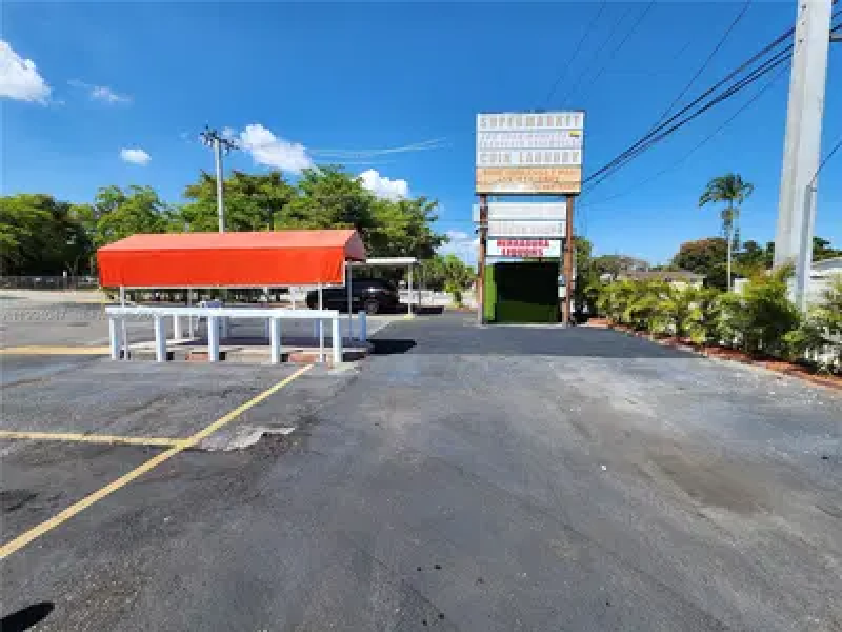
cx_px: 421
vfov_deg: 89.9
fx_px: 316
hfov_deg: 106.2
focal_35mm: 13
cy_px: 316
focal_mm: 2.2
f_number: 2.2
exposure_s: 1/1714
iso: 50
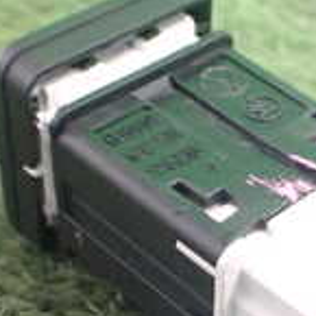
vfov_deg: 15.8
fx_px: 1136
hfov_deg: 15.7
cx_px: 255
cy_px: 224
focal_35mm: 110
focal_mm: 5.4
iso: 800
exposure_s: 1/40
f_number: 2.3
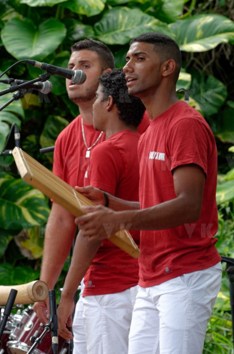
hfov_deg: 5.4
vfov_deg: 8.1
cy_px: 177
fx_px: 2499
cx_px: 117
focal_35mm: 255
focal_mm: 170
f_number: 8
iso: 250
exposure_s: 1/160
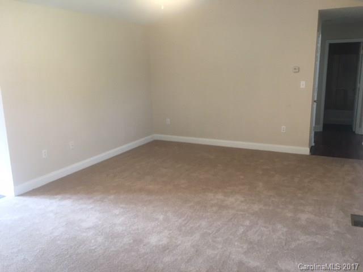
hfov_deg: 61.7
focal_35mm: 29
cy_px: 136
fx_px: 304
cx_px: 182
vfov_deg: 48.2
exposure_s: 1/30
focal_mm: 4.15
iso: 80
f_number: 2.2
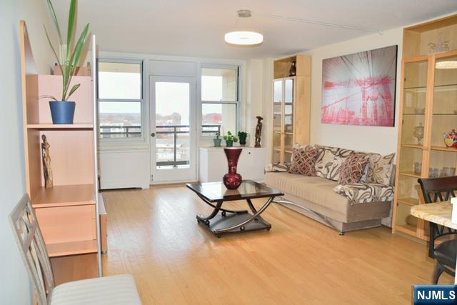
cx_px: 228
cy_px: 152
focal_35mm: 27
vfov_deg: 48.0
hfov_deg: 67.4
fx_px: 343
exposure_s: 1/125
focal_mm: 18
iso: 640
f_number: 5.6
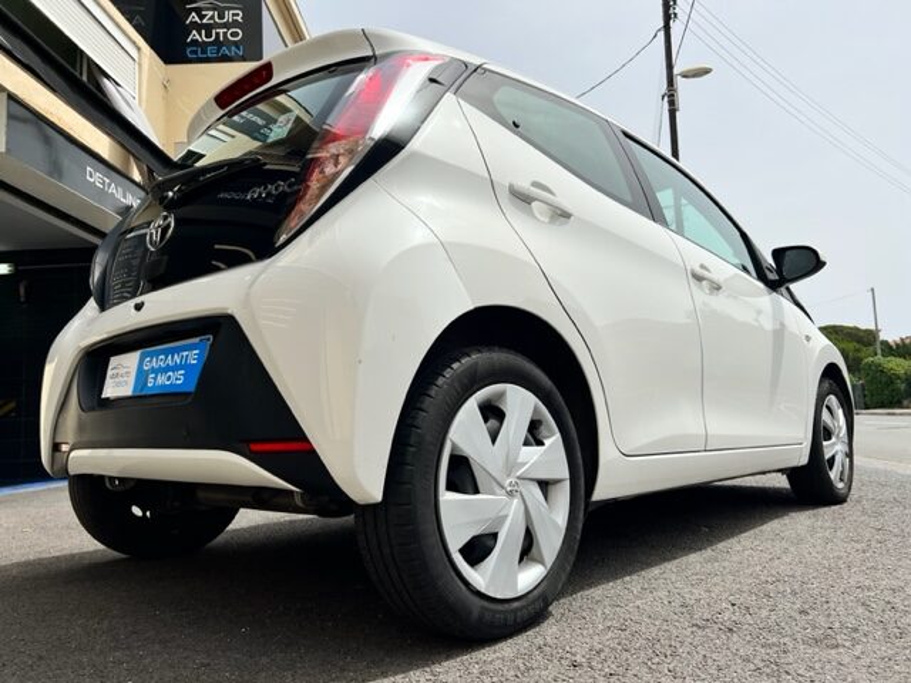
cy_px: 342
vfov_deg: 53.1
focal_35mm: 26
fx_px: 684
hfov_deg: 67.3
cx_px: 456
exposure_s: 1/6579
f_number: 1.5
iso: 50
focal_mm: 5.7
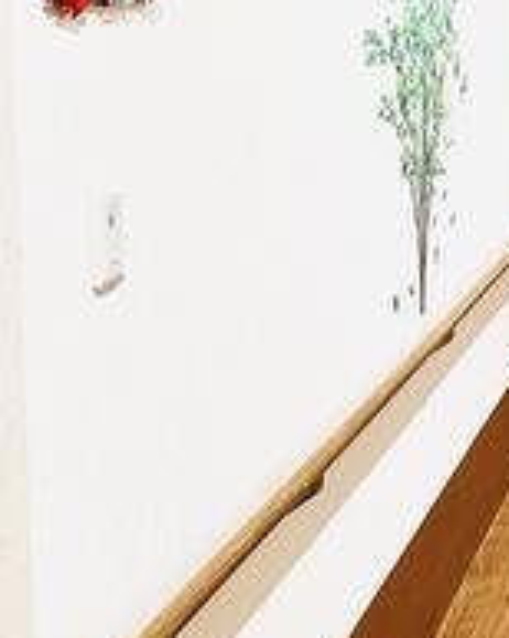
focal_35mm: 73
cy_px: 30
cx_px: 859
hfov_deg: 17.7
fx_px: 1377
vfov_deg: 25.1
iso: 160
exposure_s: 1/100
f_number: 1.78
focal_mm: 6.86
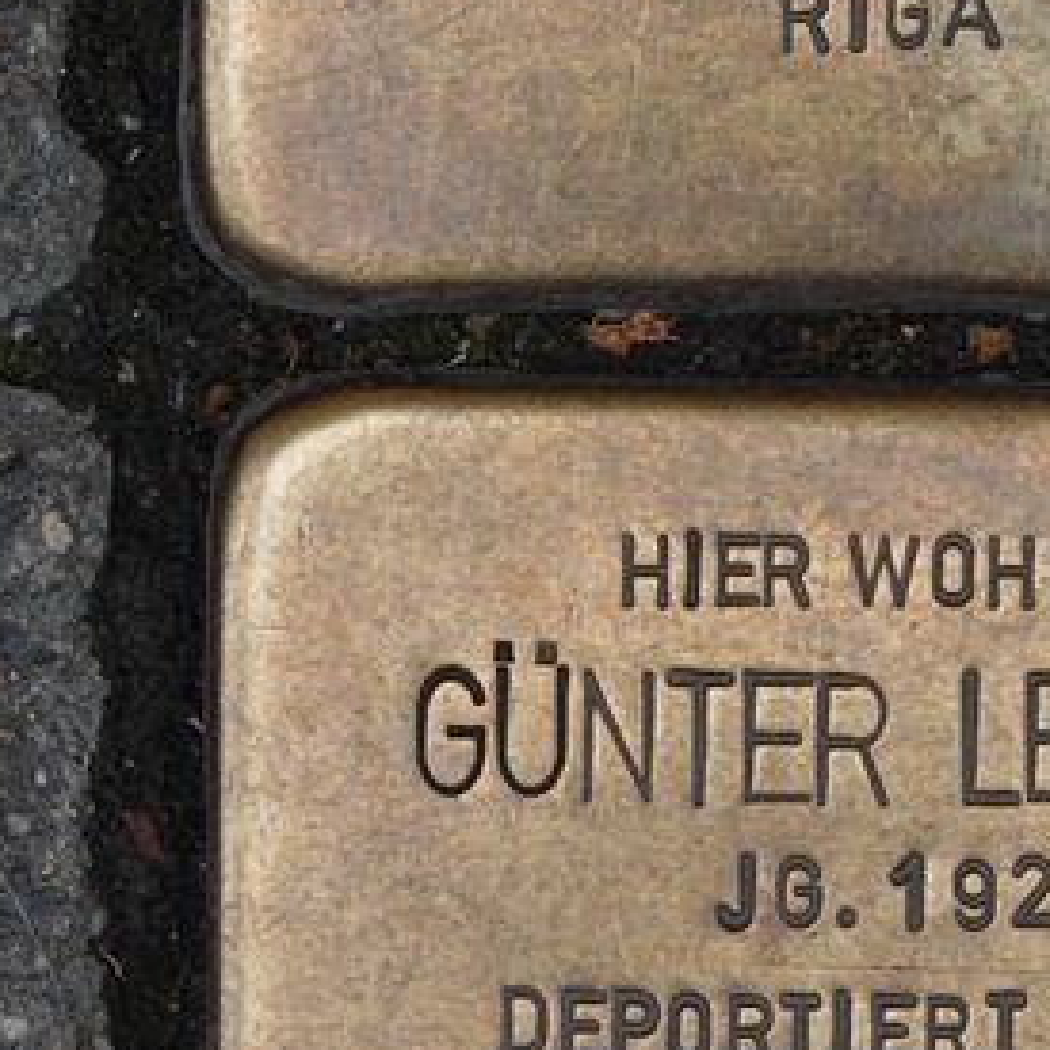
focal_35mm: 430
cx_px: 949
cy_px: 389
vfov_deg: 4.1
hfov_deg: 4.1
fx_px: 14757
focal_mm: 50.65
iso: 200
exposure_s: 1/160
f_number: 4.5
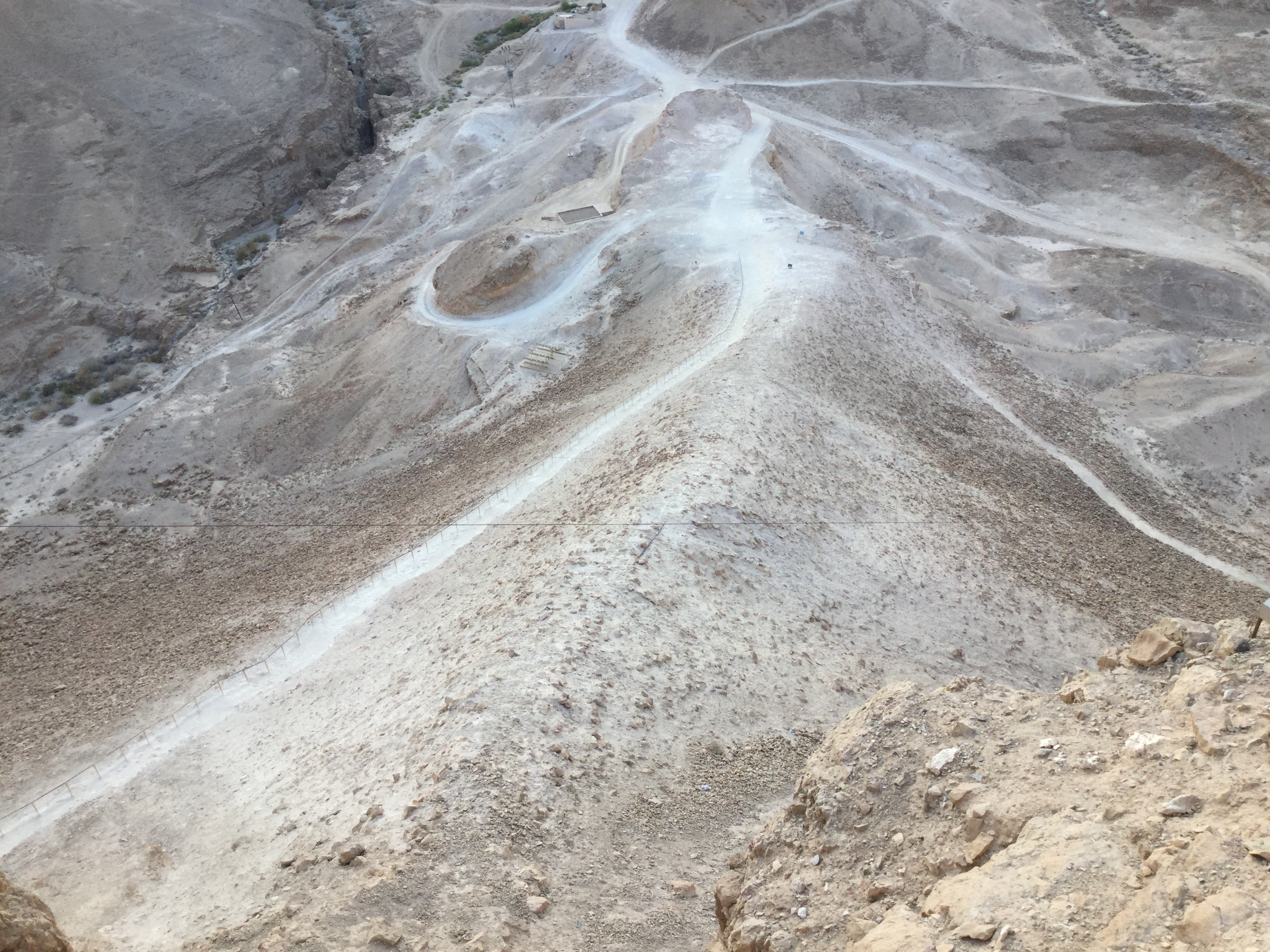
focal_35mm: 31
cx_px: 635
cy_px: 476
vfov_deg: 45.4
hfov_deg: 58.4
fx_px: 1137
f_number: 2.4
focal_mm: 3.3
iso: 25
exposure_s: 1/372
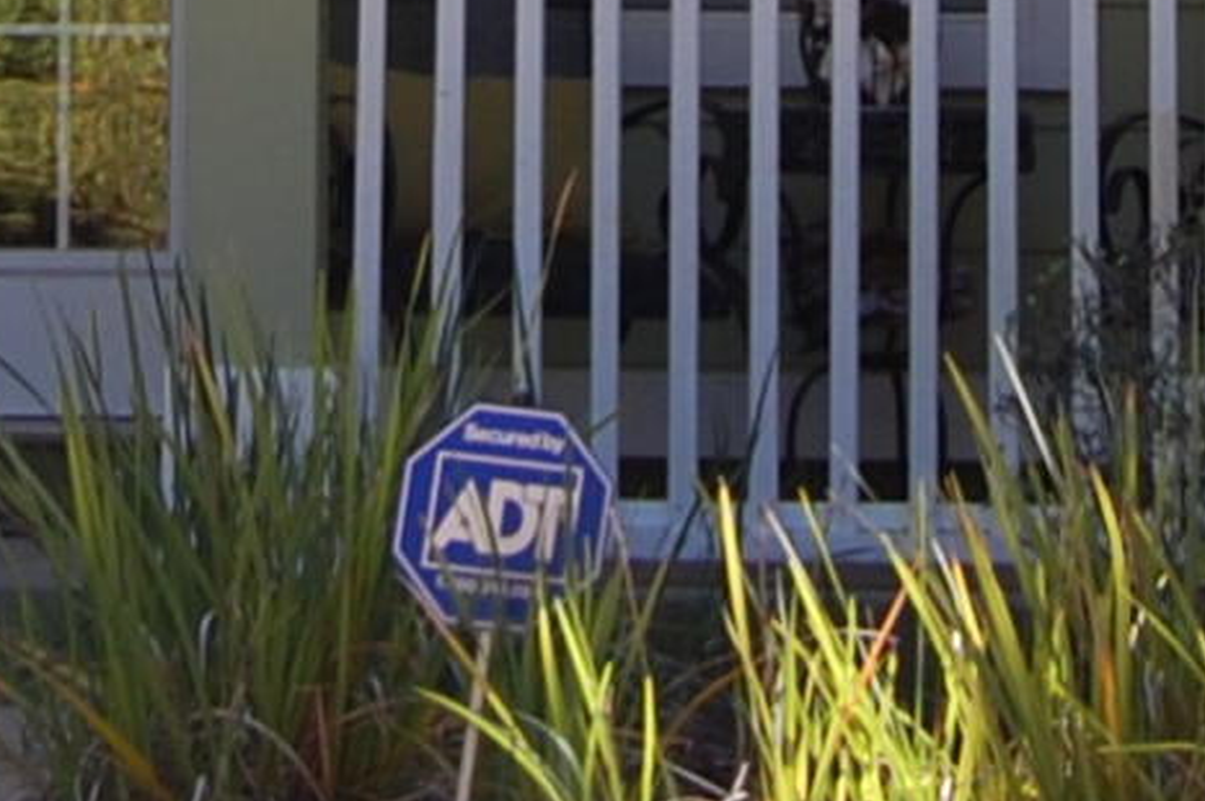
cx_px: 160
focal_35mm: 386
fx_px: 12911
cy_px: -1682
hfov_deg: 5.3
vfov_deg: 3.5
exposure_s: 1/160
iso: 200
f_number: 6.3
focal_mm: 40
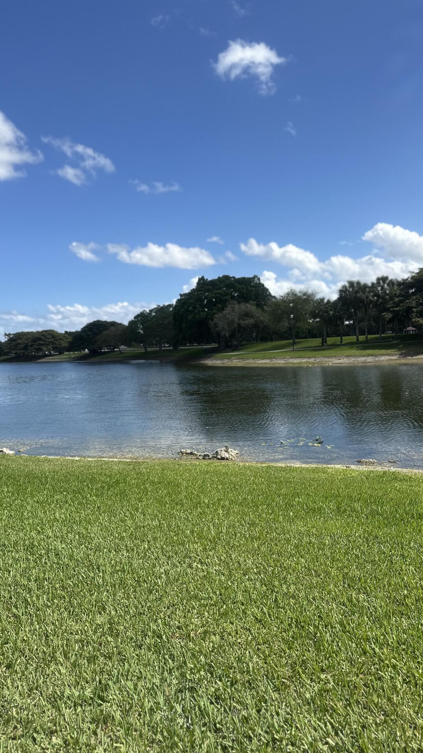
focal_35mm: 27
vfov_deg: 69.8
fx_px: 539
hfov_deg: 42.8
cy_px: 388
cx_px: 183
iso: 80
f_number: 1.78
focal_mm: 6.86
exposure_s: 1/5000
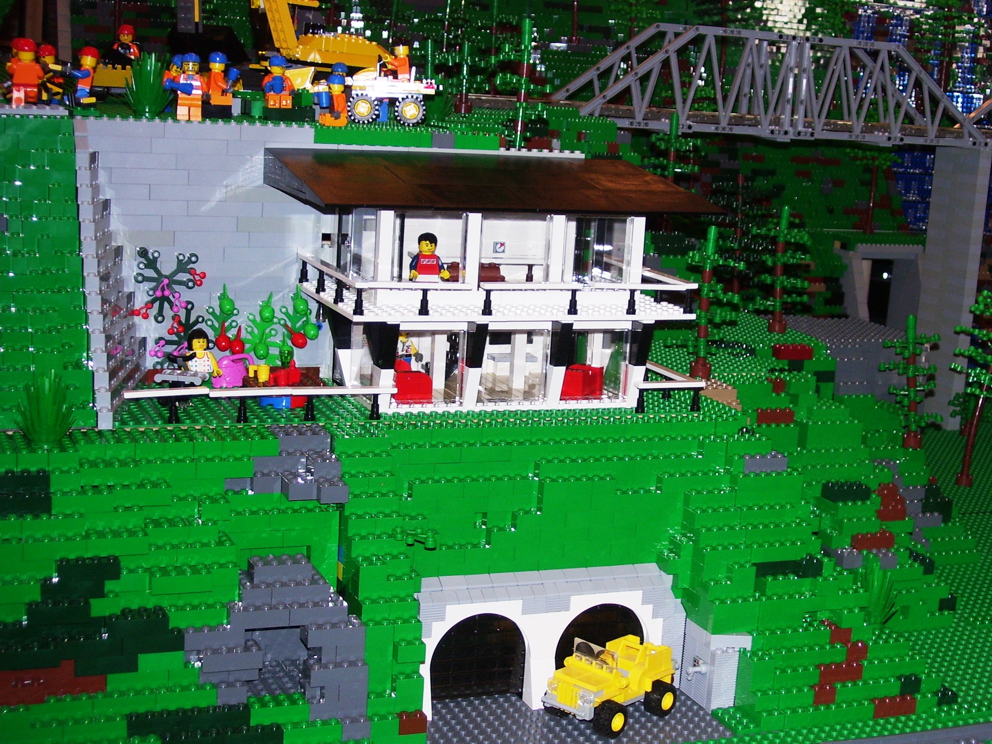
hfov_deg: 34.3
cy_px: 372
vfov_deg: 26.1
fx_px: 1605
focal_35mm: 56
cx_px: 496
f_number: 3.4
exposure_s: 1/60
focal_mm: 9.4
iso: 80
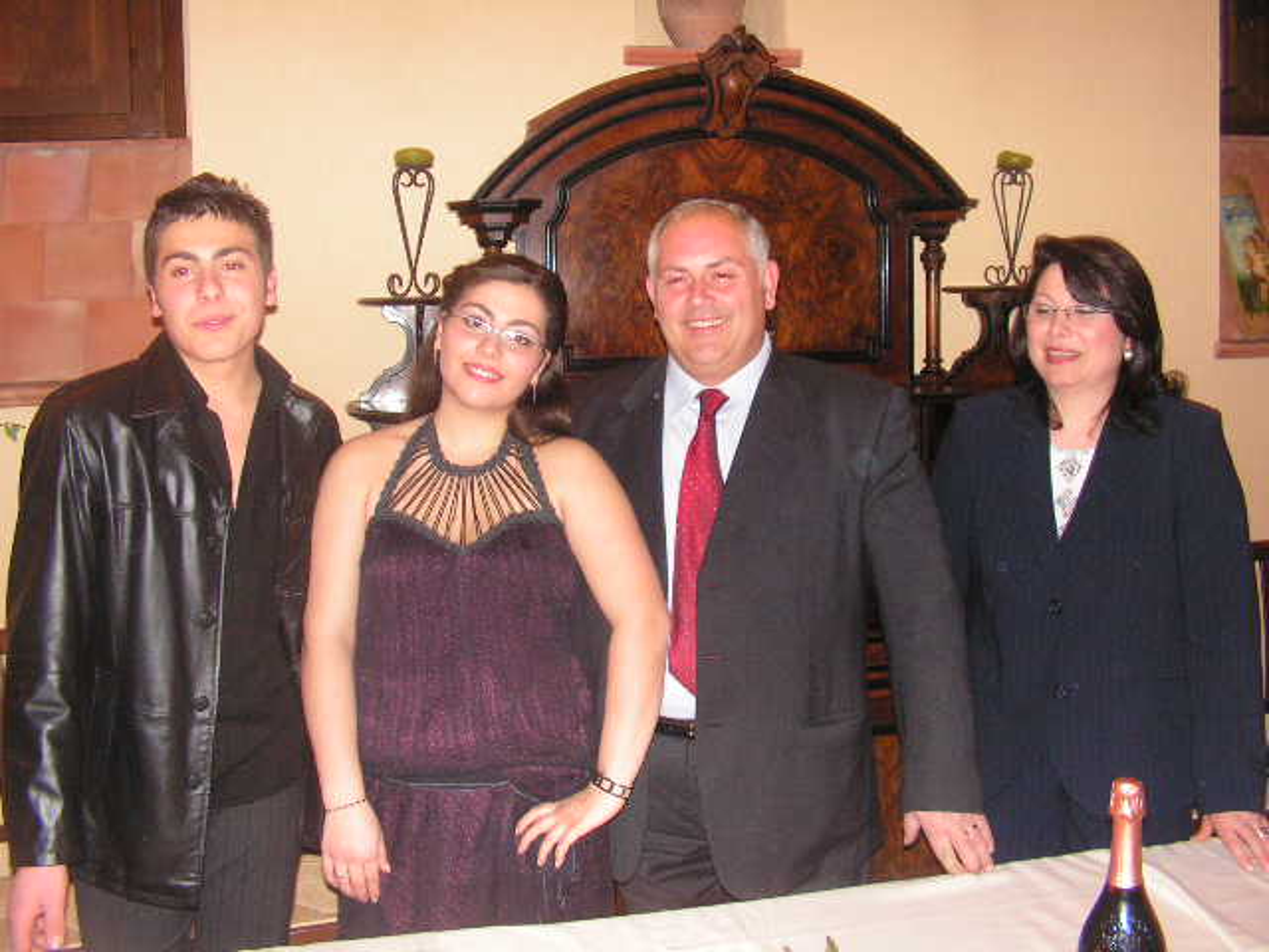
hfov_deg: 51.4
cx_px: 634
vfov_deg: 39.7
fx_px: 1320
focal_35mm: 36
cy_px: 476
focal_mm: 6
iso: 200
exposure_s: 1/40
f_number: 3.2
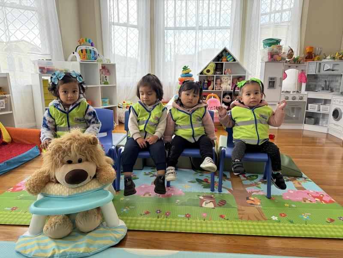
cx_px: 172
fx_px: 238
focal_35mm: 24
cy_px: 129
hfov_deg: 71.6
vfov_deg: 56.8
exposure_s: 1/185
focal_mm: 6.76
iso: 80
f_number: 1.78
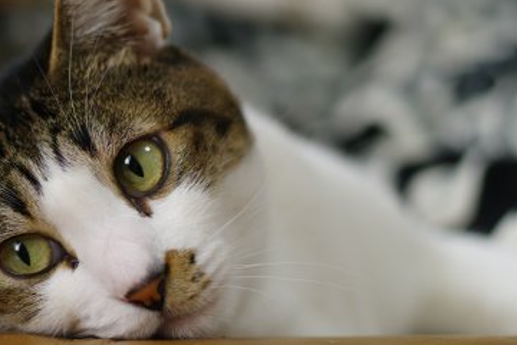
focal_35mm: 131
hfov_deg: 15.6
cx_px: 135
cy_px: 172
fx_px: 1881
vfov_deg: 10.5
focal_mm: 77
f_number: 2.2
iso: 200
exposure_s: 1/100
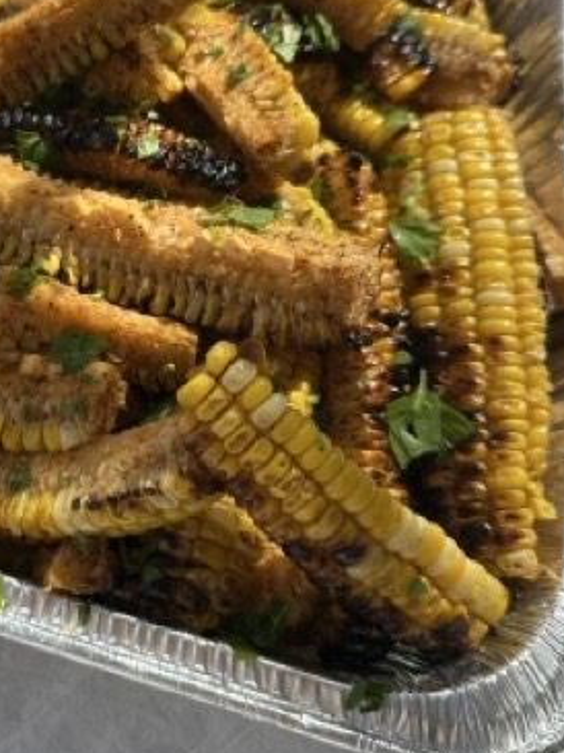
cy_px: 286
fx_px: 913
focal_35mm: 42
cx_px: 109
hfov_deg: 33.3
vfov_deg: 44.5
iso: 80
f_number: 1.78
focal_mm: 6.86
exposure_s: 1/718
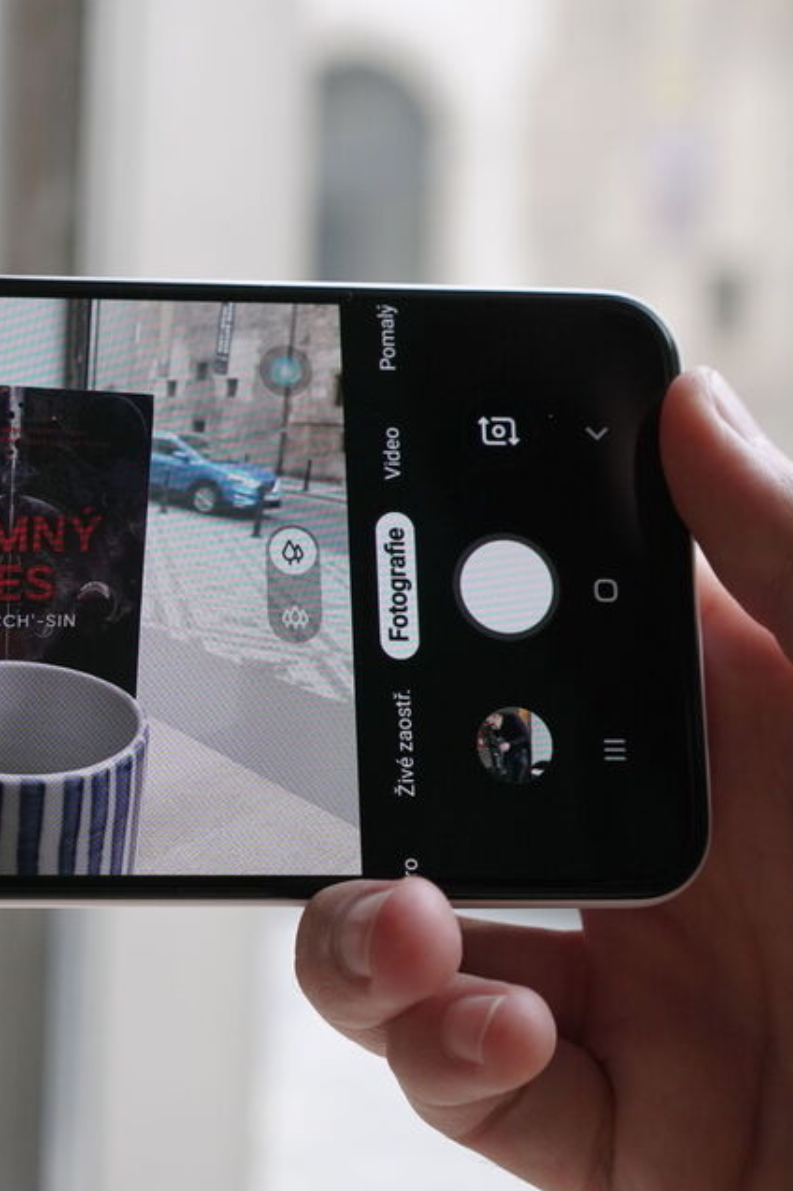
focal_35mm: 83
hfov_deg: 16.2
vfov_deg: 24.5
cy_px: 595
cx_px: 36
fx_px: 2745
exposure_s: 1/160
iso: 2000
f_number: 7.1
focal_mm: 55
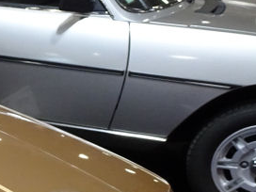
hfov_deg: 14.9
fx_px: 784
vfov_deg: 13.7
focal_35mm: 106
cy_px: 216
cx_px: -268
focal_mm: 4.1
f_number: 3.5
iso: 320
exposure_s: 1/30
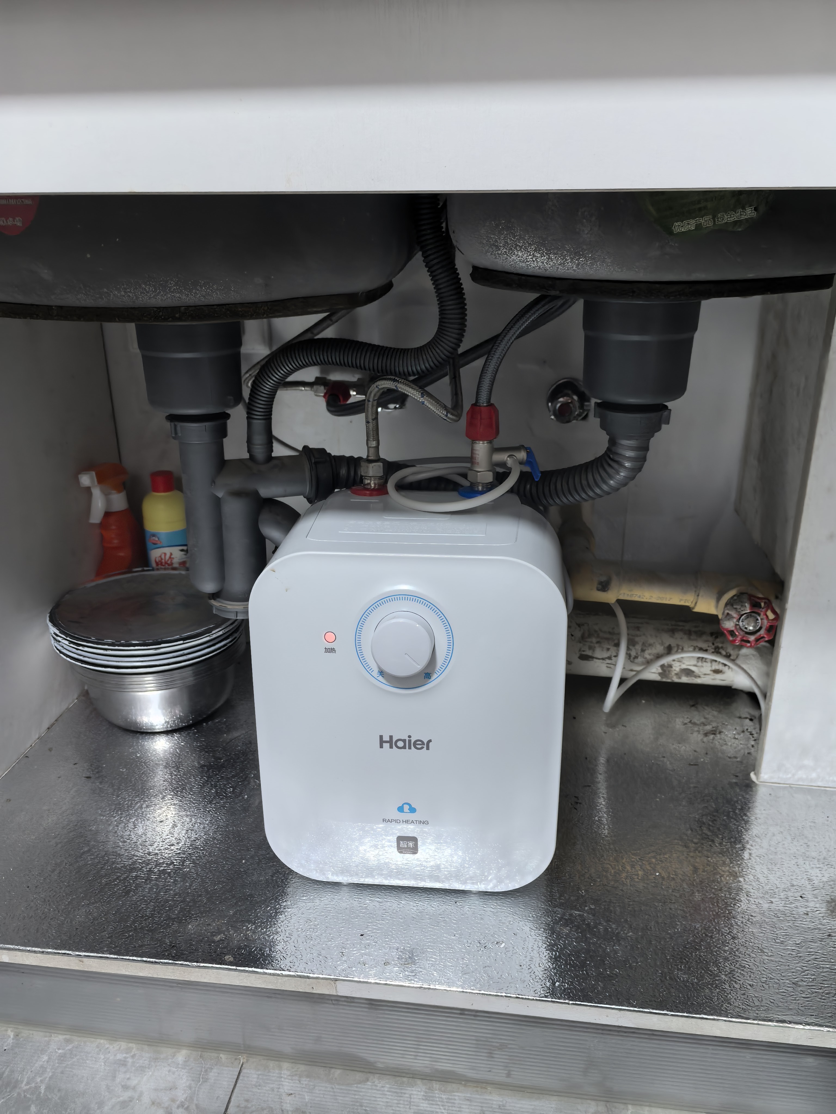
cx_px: 418
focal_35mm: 27
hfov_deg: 51.4
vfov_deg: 65.3
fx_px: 869
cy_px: 557
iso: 320
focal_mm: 5.75
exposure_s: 1/33.3
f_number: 2
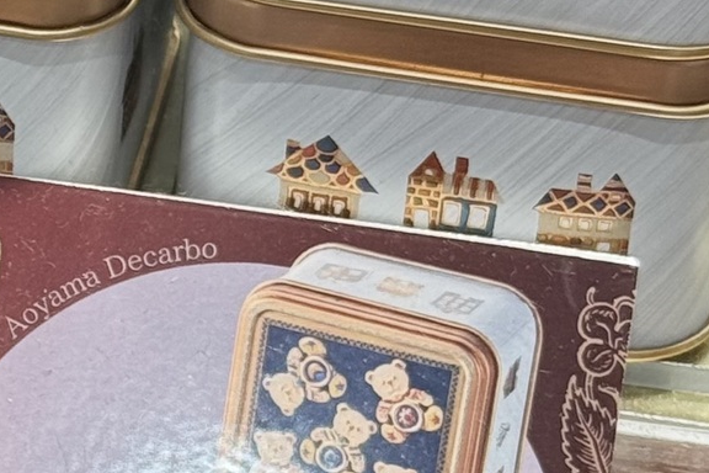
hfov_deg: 9.7
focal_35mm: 208
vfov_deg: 6.6
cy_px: 296
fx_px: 4096
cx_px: -186
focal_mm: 6.76
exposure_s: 1/100
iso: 80
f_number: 1.78
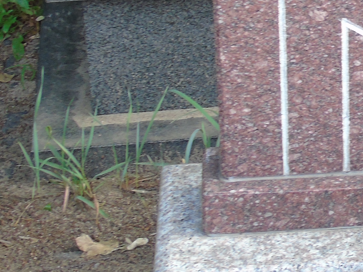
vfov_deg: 9.1
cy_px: 11
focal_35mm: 163
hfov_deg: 11.5
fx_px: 1709
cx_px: 588
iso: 80
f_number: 4.1
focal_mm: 8.2
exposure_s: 1/30
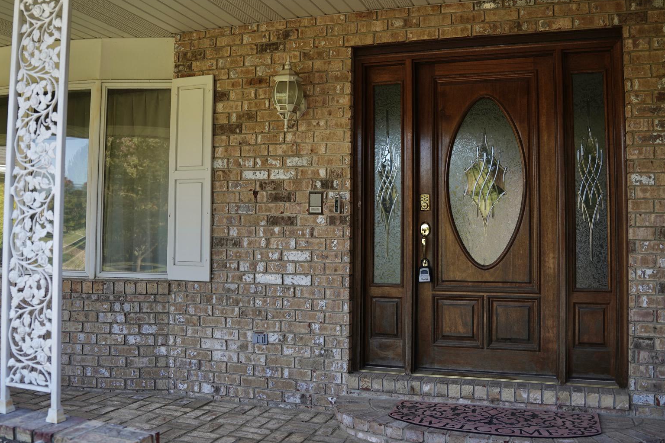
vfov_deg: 41.0
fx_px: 591
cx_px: 303
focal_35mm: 32
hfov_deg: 58.6
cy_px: 192
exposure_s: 1/125
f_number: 2.8
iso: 64
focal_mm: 24
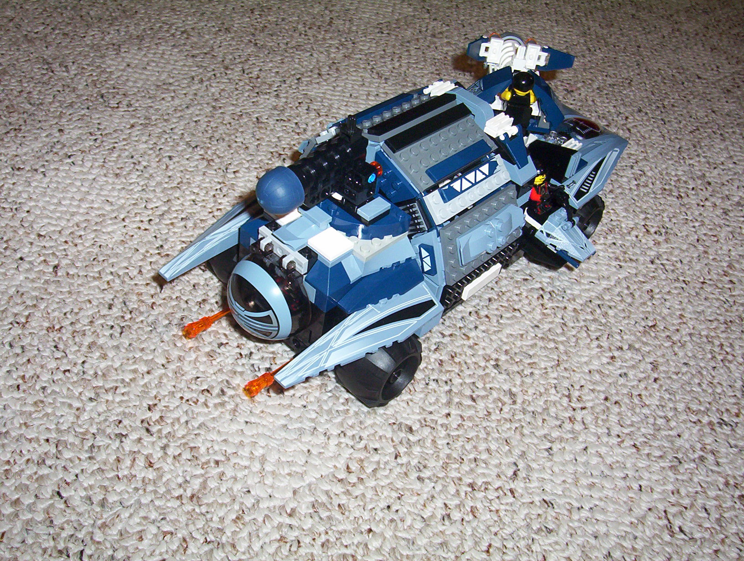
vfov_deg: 33.7
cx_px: 372
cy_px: 280
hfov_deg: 43.8
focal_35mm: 43
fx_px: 926
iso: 140
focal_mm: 5.77
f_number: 2.73
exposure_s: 1/60
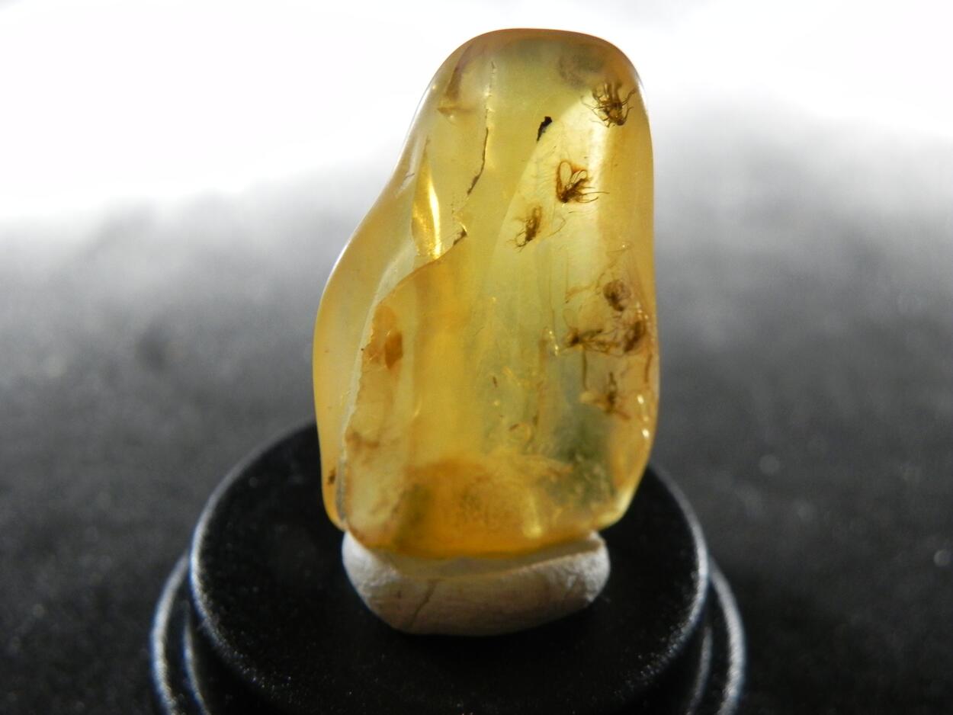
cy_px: 358
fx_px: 1597
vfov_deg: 25.2
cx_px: 476
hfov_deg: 33.2
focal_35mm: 58
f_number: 3.5
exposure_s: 1/19.8
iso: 400
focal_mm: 10.3
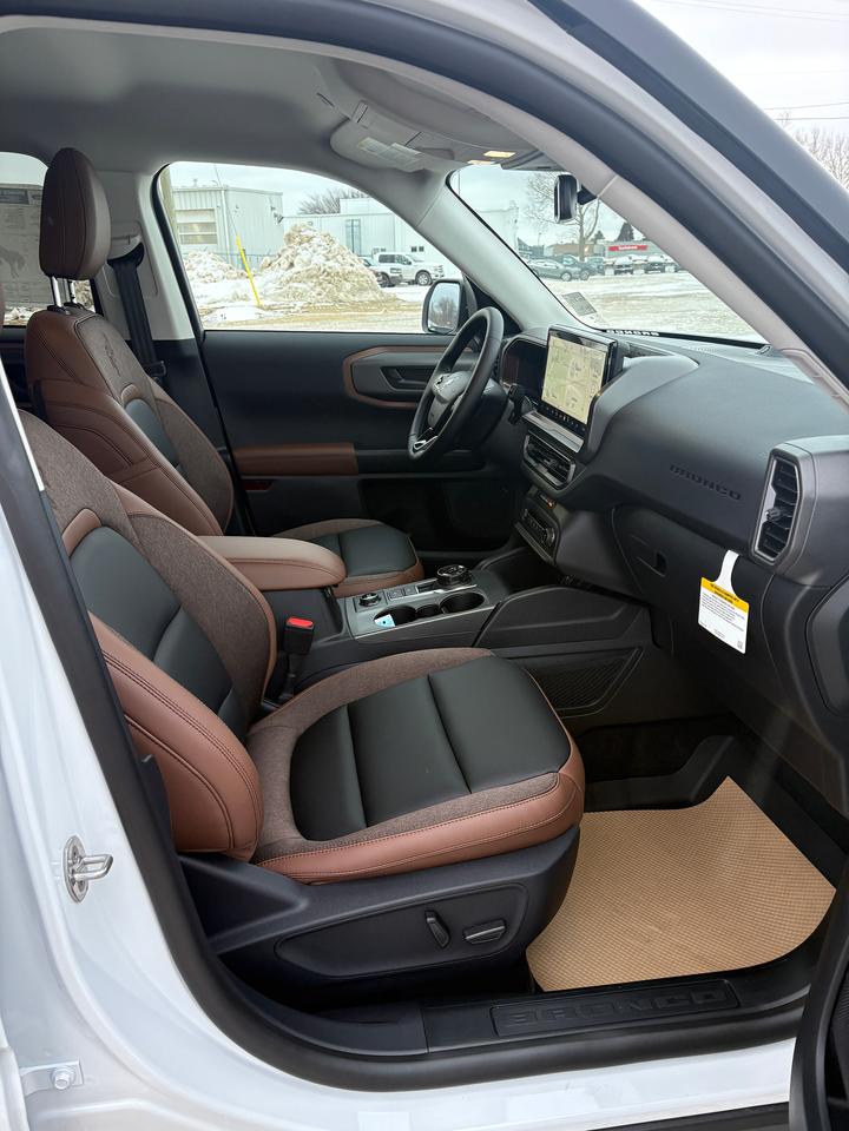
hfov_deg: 53.1
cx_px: 424
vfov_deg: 67.3
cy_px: 566
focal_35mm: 26
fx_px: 850
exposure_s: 1/121
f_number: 1.6
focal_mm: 5.96
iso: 125
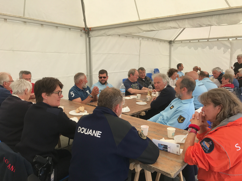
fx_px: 196
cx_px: 121
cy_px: 90
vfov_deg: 49.7
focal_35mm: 28
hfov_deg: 63.4
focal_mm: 3.99
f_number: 1.8
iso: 20
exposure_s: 1/638
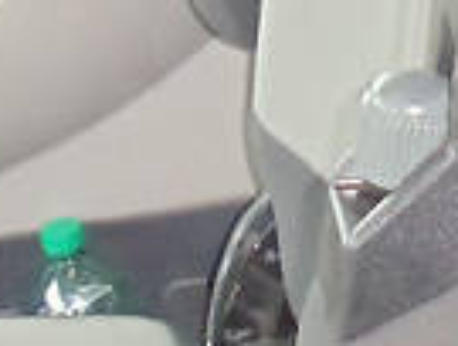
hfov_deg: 7.3
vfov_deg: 5.7
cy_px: -122
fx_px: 3449
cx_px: 926
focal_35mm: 260
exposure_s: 1/8
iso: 400
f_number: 3.5
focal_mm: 6
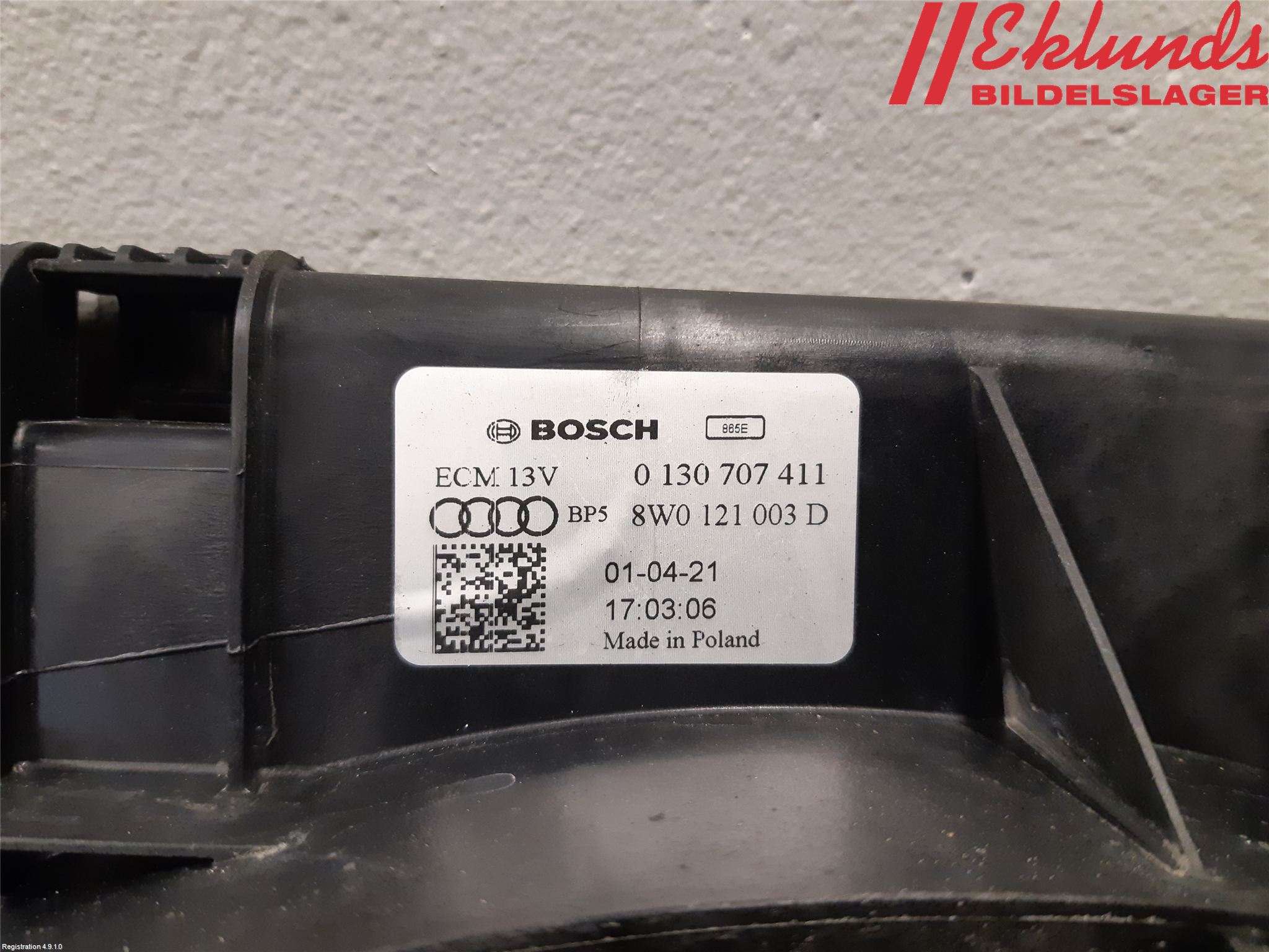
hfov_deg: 67.3
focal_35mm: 26
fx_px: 953
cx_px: 634
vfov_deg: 53.1
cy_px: 476
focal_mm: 3.93
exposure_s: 1/50
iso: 250
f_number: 1.7
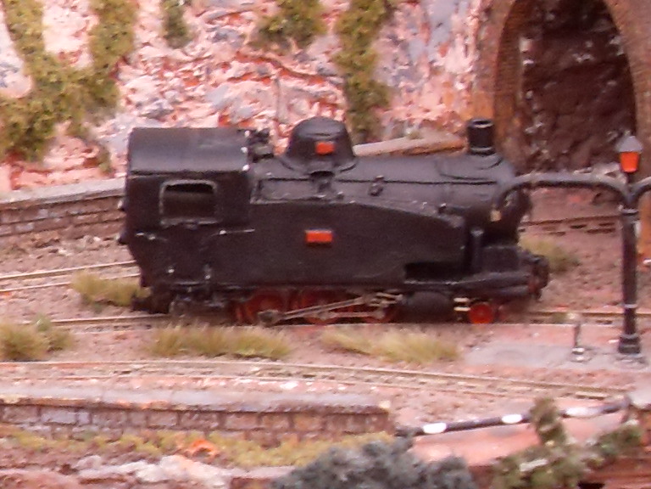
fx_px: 639
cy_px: 244
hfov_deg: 54.0
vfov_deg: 41.8
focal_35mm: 34
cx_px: 326
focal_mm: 6.3
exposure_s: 1/30
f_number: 2.8
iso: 200
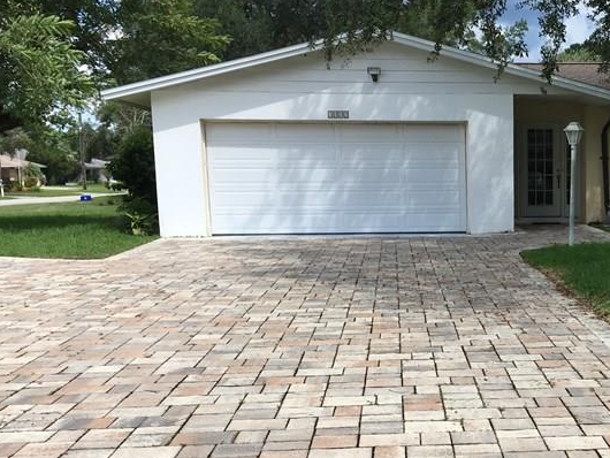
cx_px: 528
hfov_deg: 32.9
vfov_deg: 25.8
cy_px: 336
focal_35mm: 56
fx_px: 987
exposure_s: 1/1012
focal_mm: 4.15
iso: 25
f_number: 2.2
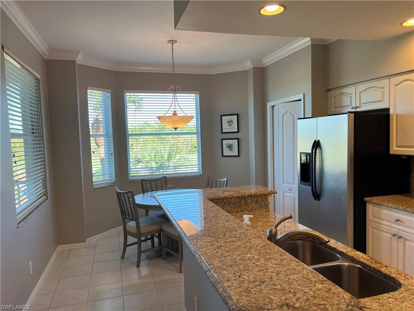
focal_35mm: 26
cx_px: 207
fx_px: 311
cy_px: 156
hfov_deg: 67.3
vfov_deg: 53.1
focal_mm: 5.7
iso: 50
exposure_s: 1/160
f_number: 1.5
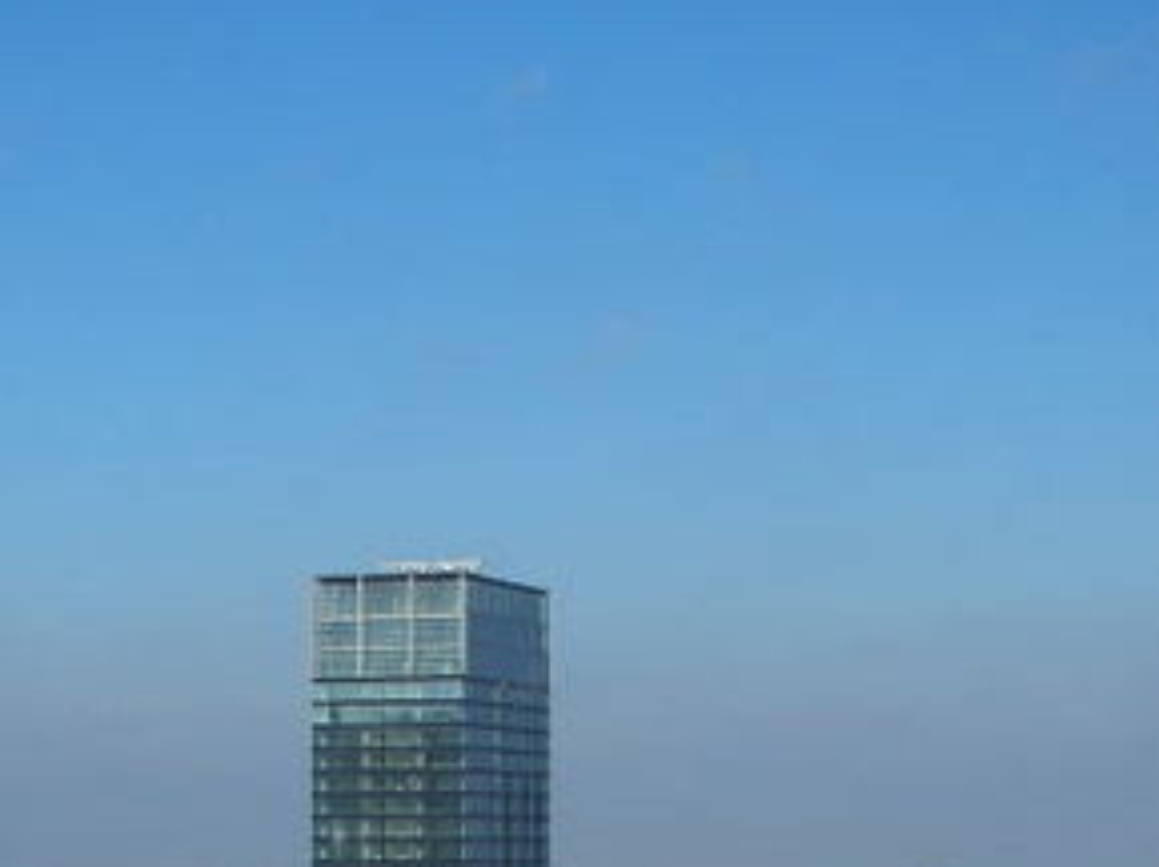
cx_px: 321
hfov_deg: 20.1
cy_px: 1032
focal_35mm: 97
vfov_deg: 14.7
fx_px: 3244
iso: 50
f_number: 8.5
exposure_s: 1/171
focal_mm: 5.8
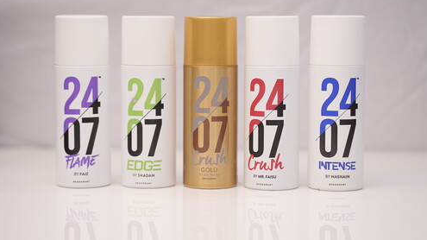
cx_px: 212
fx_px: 1019
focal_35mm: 90
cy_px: 105
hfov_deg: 23.7
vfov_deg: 13.4
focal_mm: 85
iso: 250
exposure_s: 1/80
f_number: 2.8
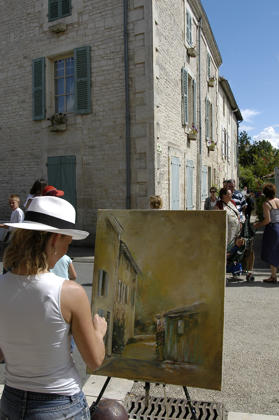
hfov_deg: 38.3
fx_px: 402
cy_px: 210
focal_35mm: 34
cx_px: 140
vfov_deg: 55.1
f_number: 9
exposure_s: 1/400
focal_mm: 23
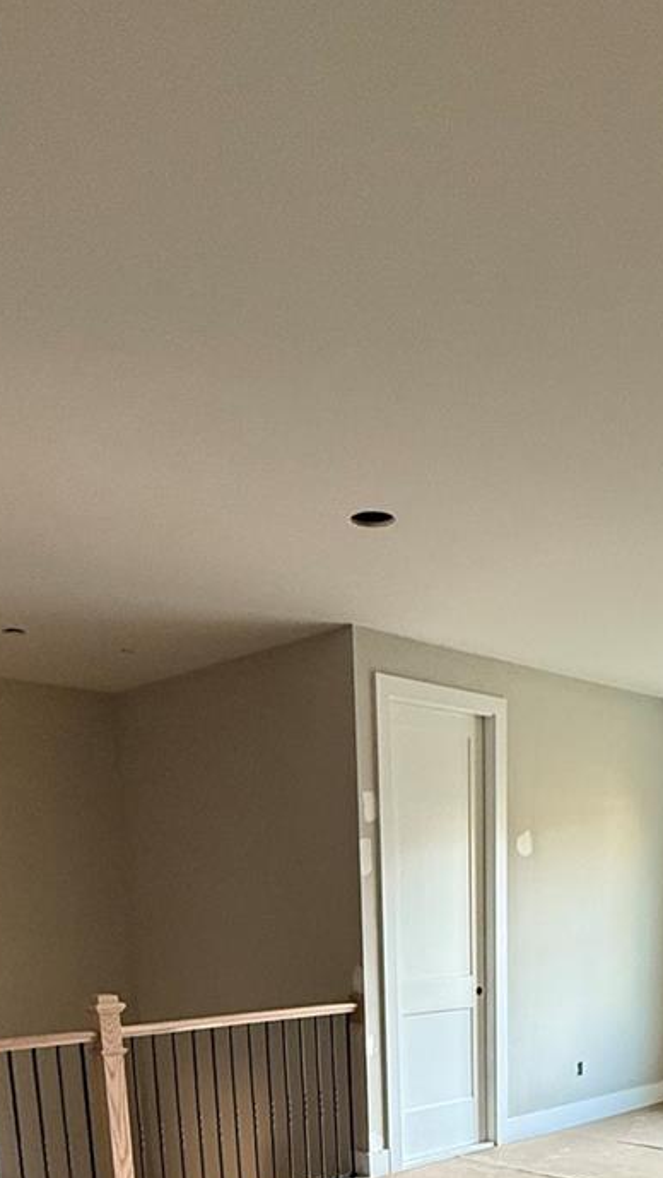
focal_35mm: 34
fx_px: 1062
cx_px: 466
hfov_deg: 34.2
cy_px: 1144
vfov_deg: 49.0
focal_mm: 2.22
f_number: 2.2
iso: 320
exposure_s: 1/90
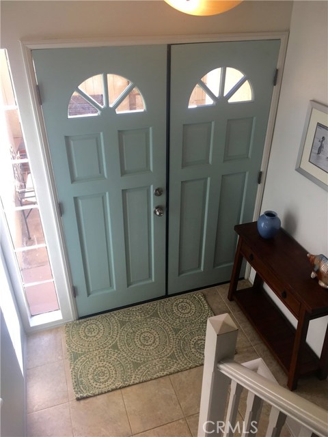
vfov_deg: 61.7
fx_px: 366
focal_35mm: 29
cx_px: 164
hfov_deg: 48.2
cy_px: 218
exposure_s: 1/120
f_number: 2.2
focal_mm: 4.15
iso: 25
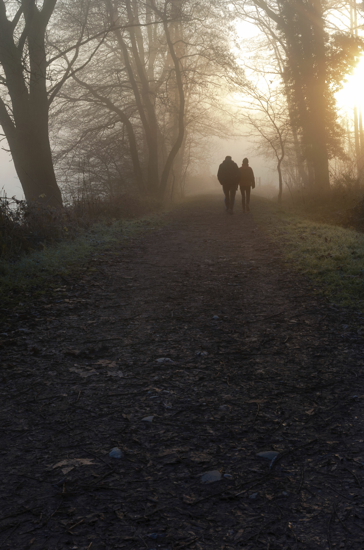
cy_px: 275
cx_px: 182
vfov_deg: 73.9
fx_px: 366
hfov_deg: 52.9
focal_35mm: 24
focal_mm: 16
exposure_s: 1/20
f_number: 10
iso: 100
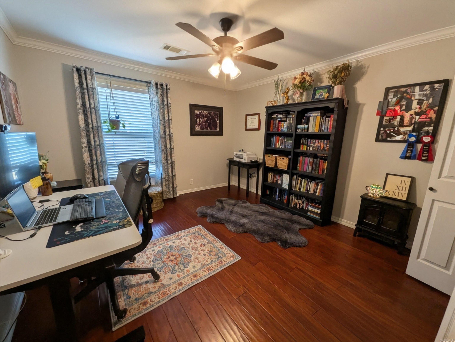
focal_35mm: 14
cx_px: 228
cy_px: 171
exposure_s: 1/35.7
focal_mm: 1.85
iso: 69
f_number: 2.2
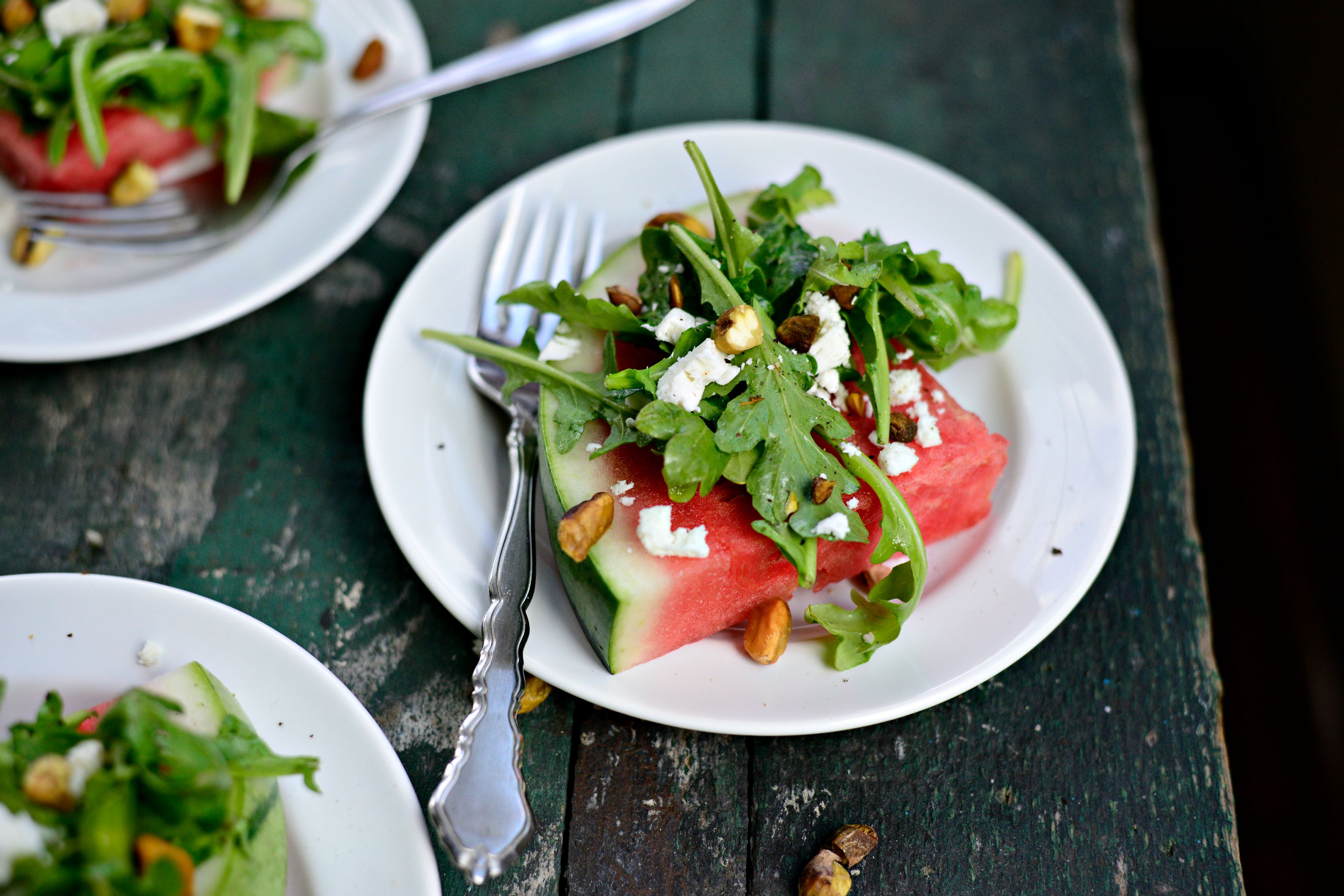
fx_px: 1867
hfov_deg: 39.6
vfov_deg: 27.0
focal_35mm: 50
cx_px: 672
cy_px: 448
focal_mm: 50
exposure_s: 1/800
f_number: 3.2
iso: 1000
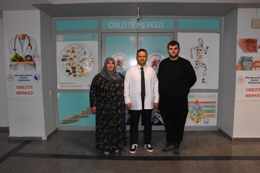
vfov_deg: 47.9
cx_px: 130
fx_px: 195
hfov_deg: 67.4
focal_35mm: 27
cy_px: 86
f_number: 10
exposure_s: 1/80
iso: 2500
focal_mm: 18
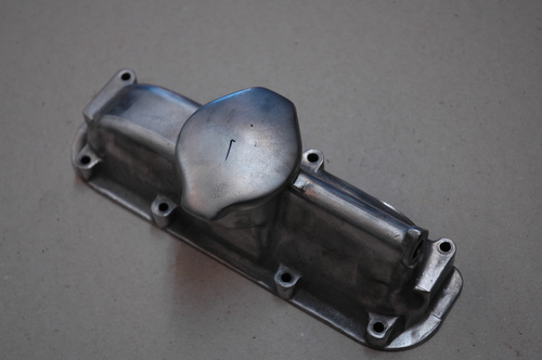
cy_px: 180
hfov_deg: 26.0
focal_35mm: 78
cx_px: 271
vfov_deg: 17.4
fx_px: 1173
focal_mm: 52
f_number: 4.5
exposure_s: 1/80
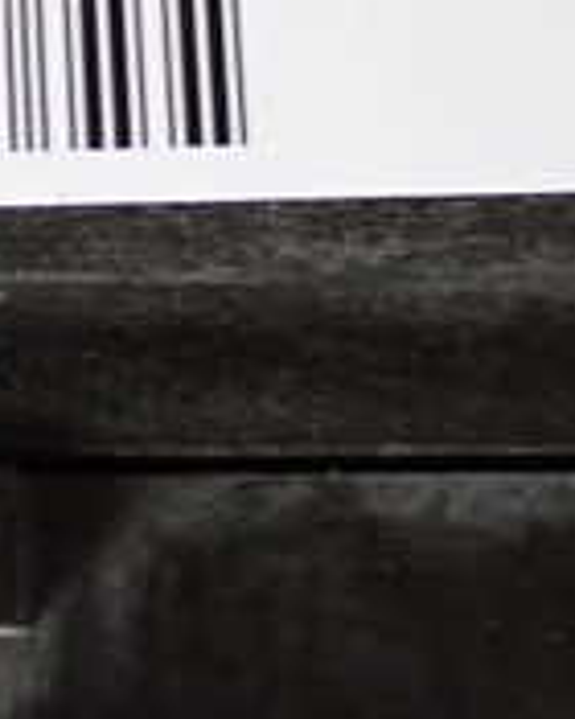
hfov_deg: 10.4
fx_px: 3127
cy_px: -66
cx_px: -66
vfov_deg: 12.9
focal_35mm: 147
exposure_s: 1/40
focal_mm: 7.84
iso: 640
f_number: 2.9
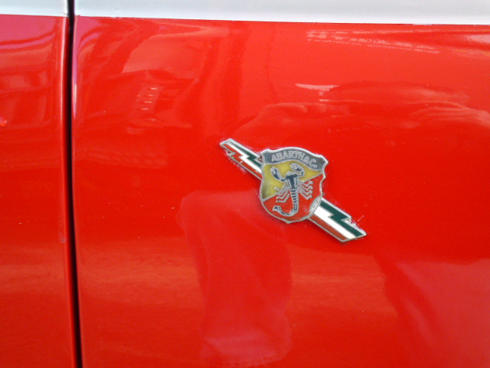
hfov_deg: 23.0
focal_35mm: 85
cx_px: 245
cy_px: 184
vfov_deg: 17.4
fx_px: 1203
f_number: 5.3
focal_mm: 14.3
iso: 250
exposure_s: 1/100
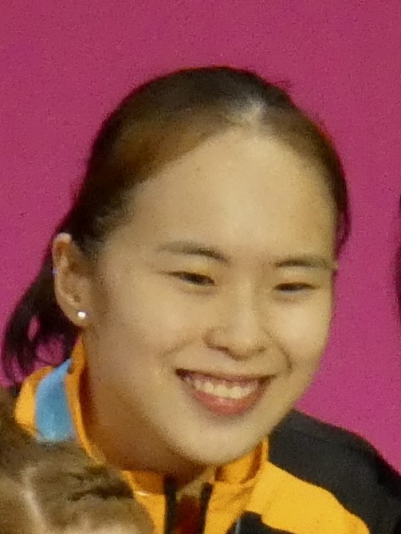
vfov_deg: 3.7
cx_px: 200
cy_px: 267
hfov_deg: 2.8
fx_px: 8196
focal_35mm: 531
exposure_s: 1/100
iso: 800
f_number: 5.6
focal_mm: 95.2
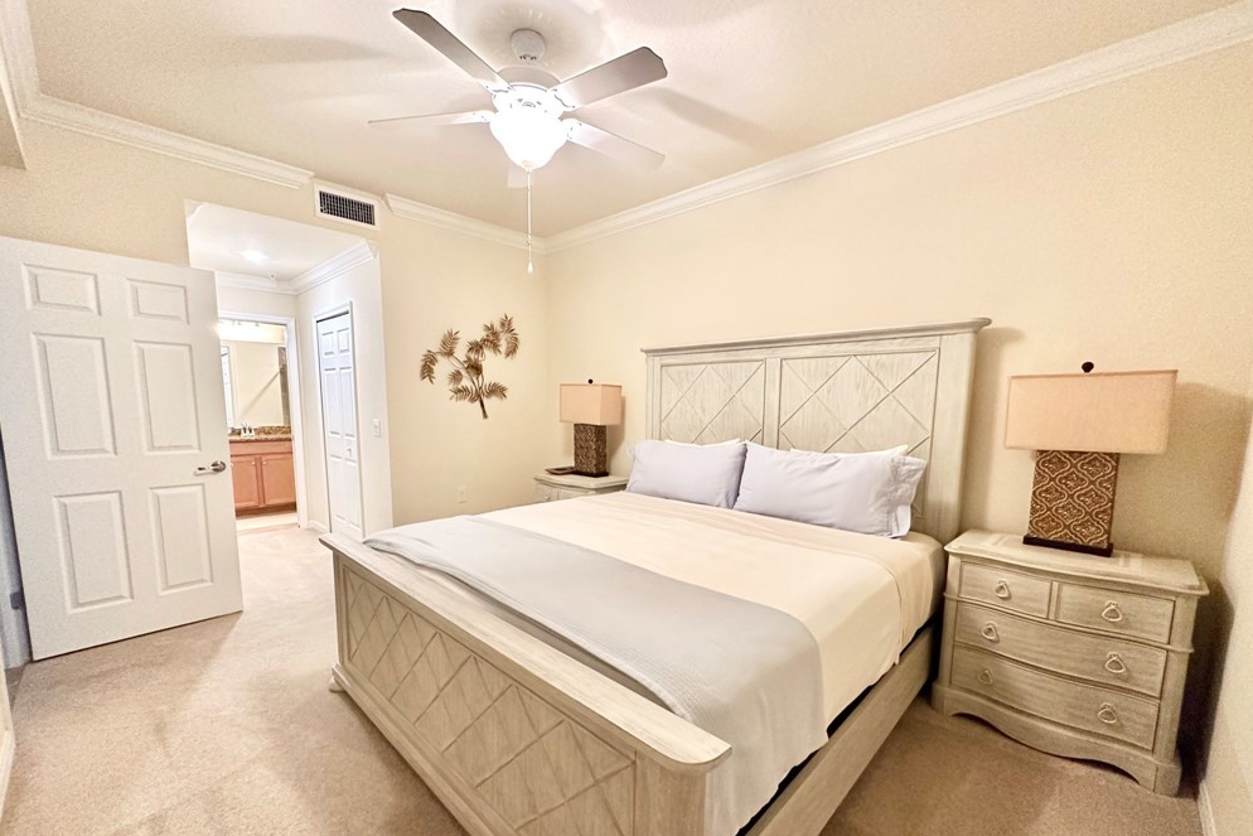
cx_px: 624
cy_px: 472
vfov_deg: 77.0
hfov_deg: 100.4
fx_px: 522
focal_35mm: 15
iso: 500
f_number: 2.2
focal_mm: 2.22
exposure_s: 1/60
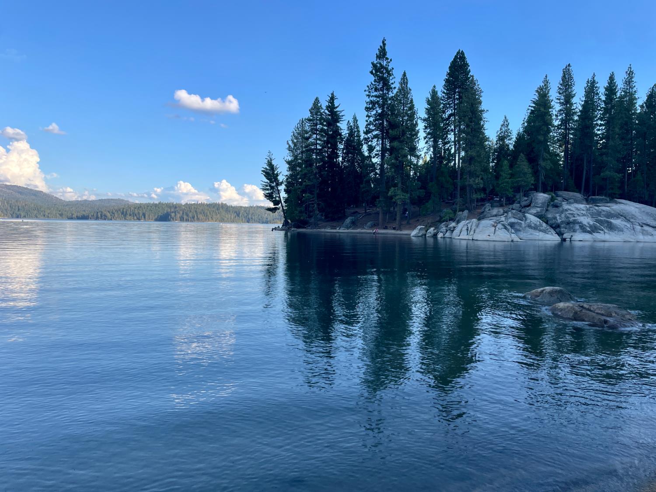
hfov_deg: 67.3
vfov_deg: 53.1
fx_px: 493
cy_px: 246
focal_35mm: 26
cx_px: 328
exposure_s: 1/1401
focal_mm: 4.2
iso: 32
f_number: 1.6
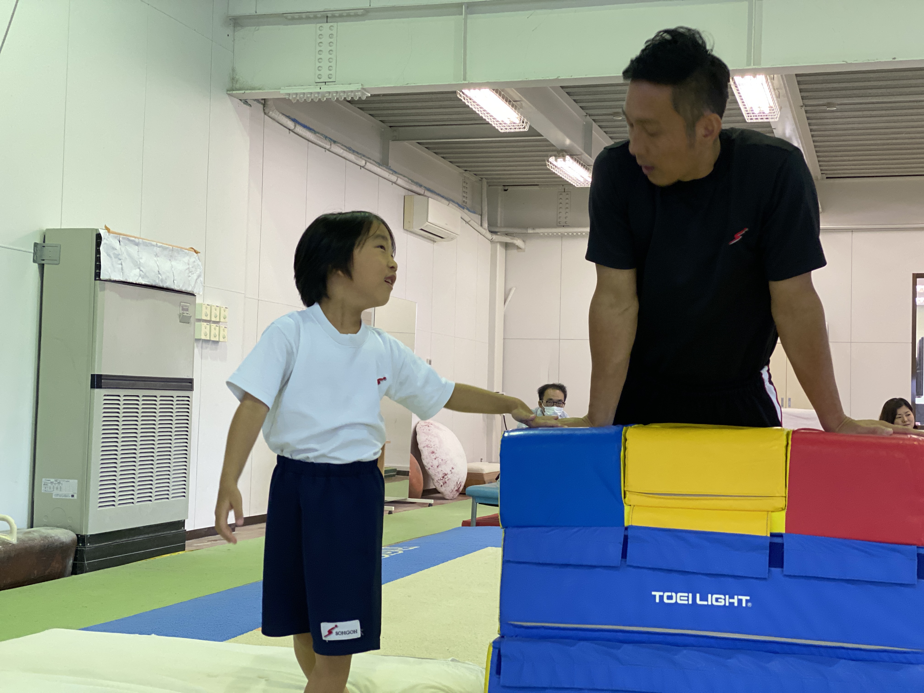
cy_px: 346
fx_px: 1388
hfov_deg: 36.8
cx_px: 462
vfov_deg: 28.0
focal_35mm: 52
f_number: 2
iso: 160
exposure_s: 1/60
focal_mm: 6
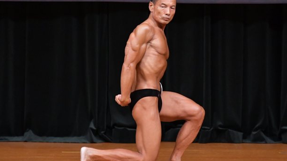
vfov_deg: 2.7
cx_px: 170
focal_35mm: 456
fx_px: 3469
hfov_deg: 4.7
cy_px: 70
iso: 5000
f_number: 5.6
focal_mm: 230
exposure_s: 1/400
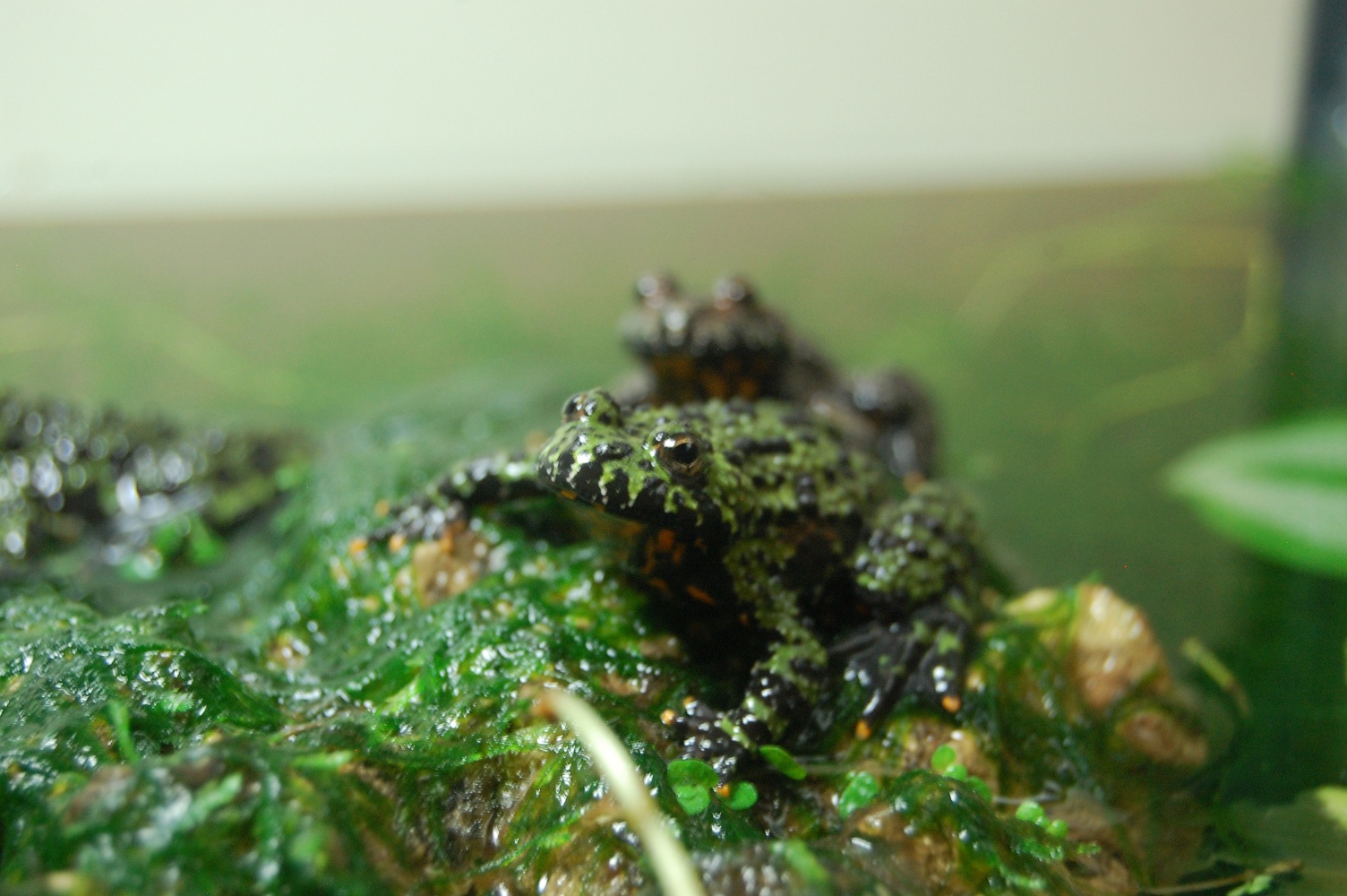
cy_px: 448
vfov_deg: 16.5
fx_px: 3084
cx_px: 674
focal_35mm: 82
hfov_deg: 24.6
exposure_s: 1/4
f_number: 5.6
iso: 800
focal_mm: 55
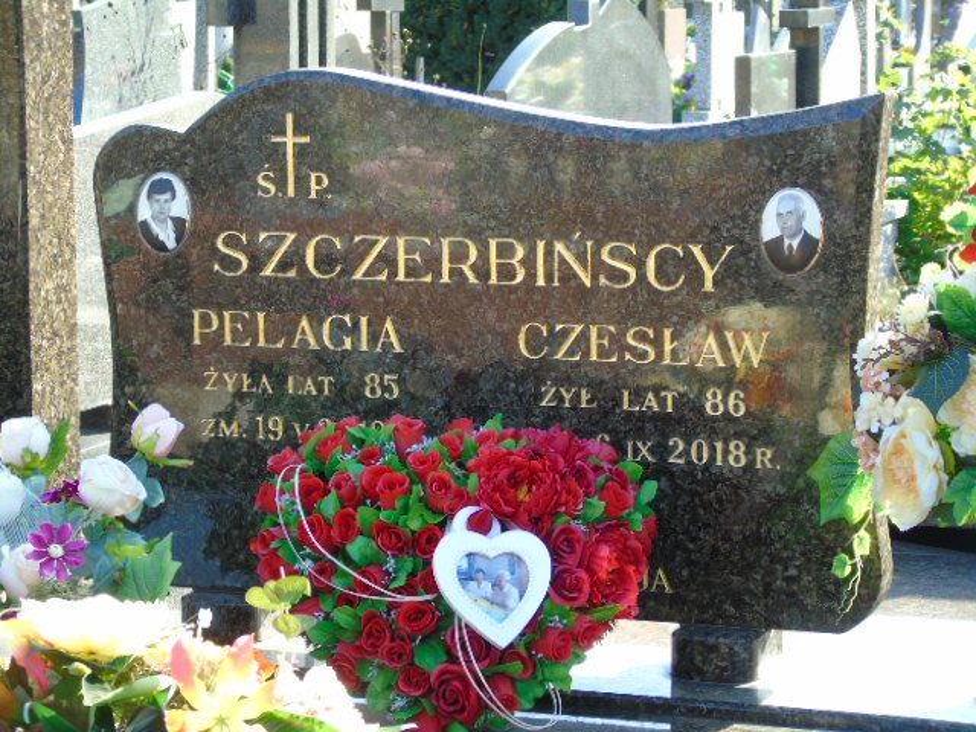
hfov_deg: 18.2
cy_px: 366
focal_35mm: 108
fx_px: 3045
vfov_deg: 13.7
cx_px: 488
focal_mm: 19
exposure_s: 1/60
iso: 80
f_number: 4.4
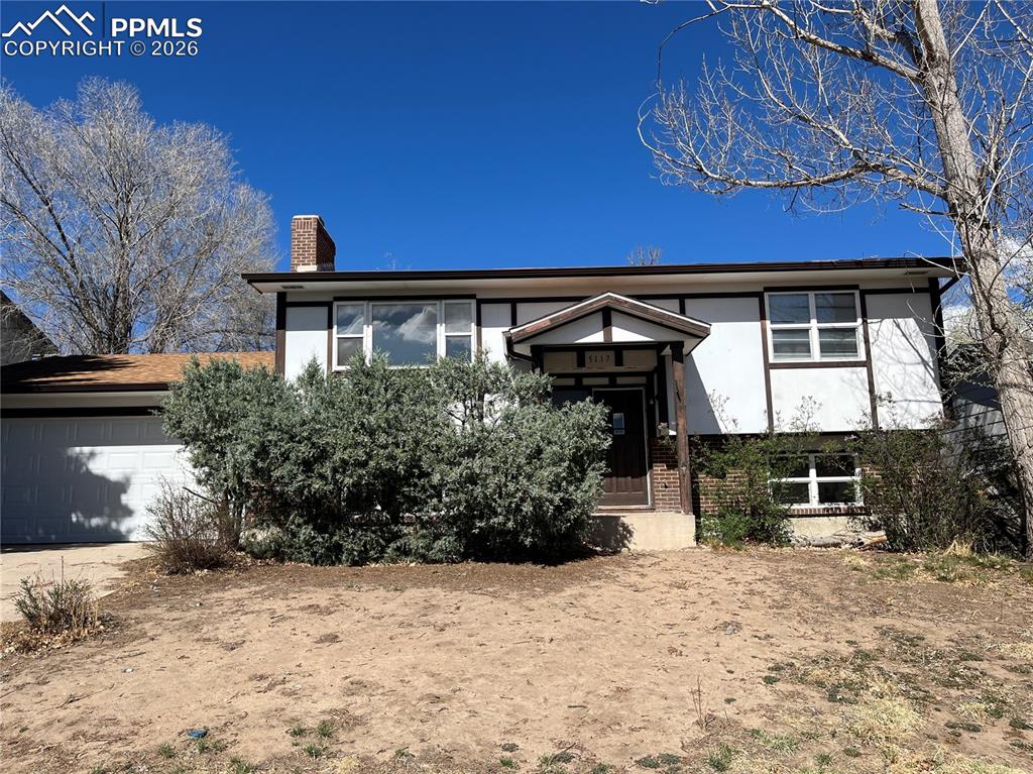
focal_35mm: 26
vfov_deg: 53.0
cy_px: 387
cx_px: 516
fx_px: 776
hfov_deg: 67.3
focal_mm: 5.1
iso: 50
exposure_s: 1/4016
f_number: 1.6
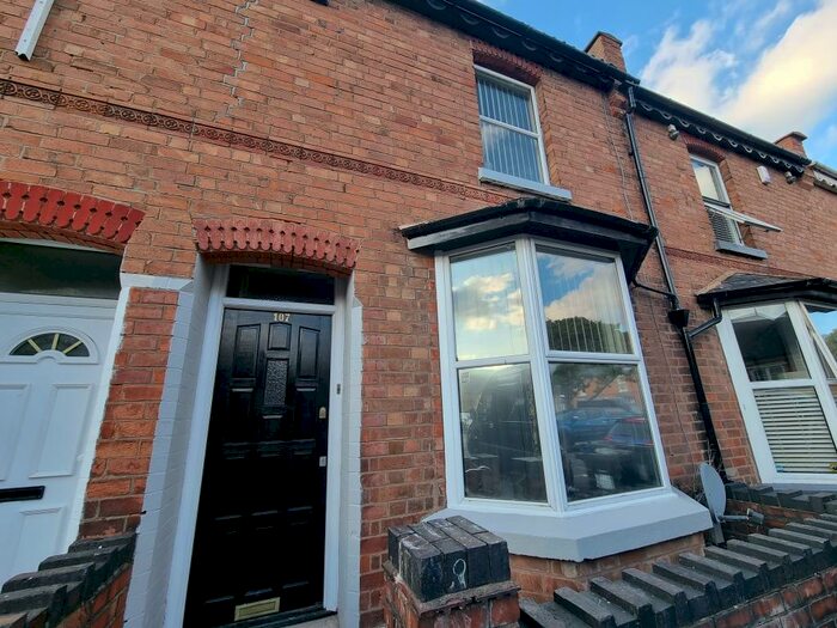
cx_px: 418
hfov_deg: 106.2
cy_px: 314
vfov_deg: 89.9
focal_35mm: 13
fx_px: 314
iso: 50
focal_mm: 2.2
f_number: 2.2
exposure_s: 1/393
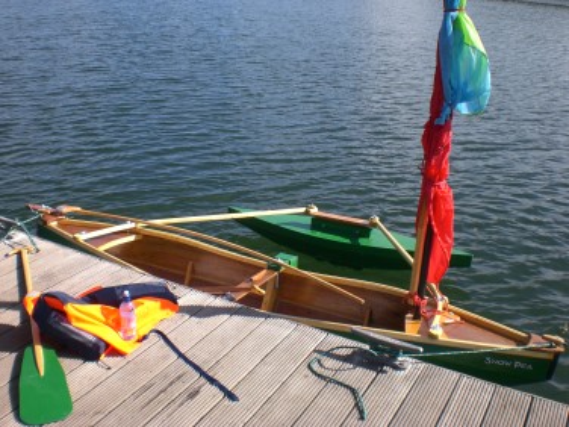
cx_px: 284
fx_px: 625
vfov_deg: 37.7
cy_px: 214
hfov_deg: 49.0
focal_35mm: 38
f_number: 4.4
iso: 50
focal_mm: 6.3
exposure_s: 1/400
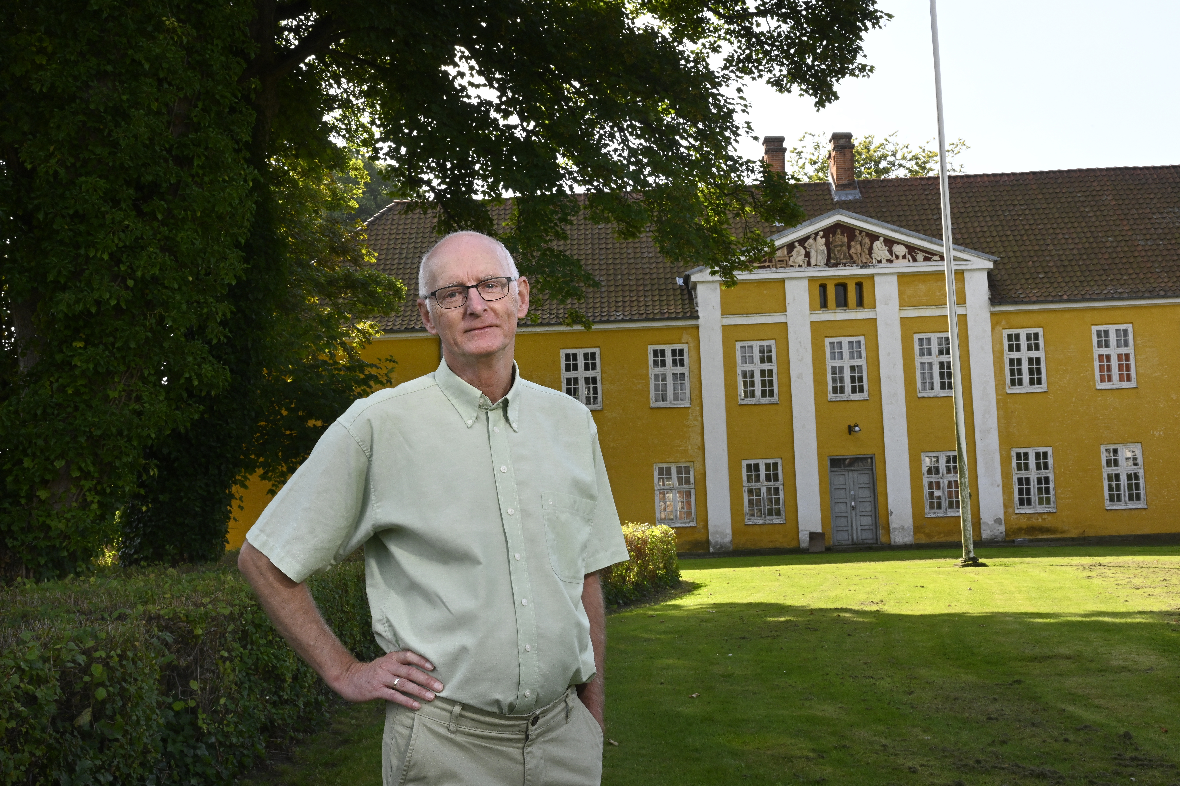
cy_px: 393
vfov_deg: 33.4
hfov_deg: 48.5
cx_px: 590
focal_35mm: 40
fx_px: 1311
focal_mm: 40
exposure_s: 1/160
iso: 1250
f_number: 22
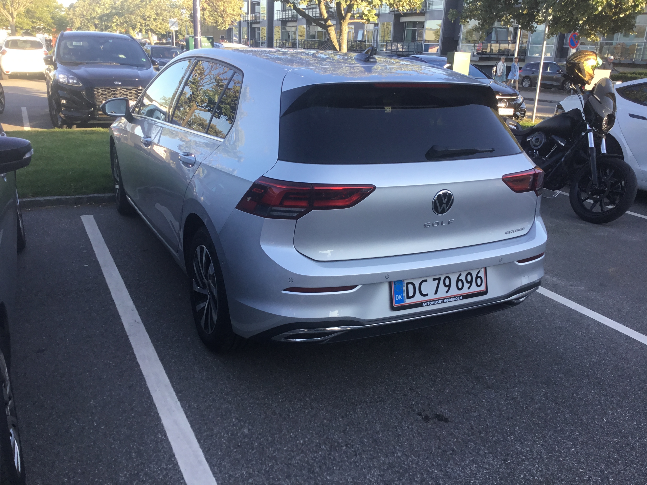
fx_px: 579
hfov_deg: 58.4
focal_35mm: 31
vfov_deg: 45.4
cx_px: 324
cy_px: 242
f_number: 2.4
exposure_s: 1/162
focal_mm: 3.3
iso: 25
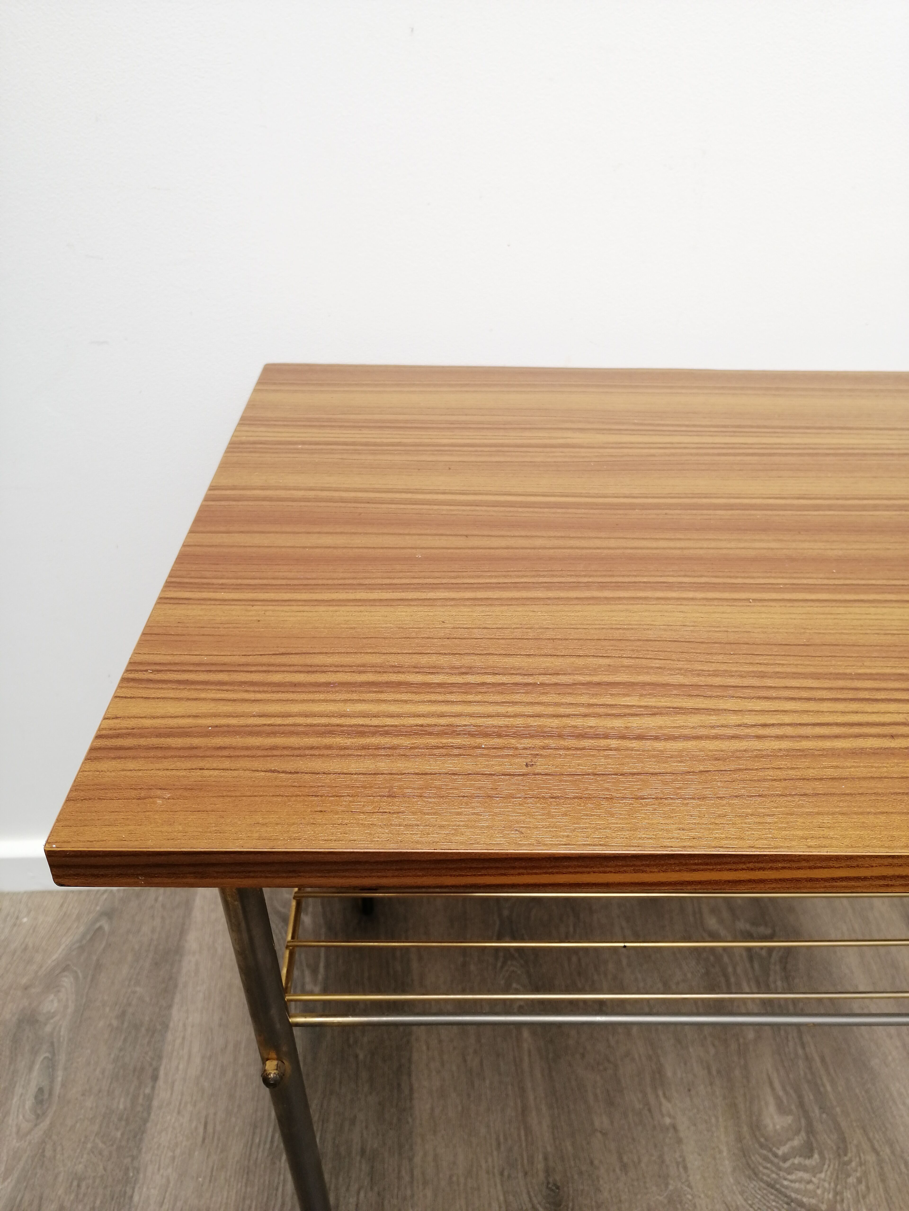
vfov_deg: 65.3
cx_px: 454
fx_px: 945
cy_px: 606
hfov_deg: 51.4
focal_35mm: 27
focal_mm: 3.95
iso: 50
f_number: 1.8
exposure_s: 1/305
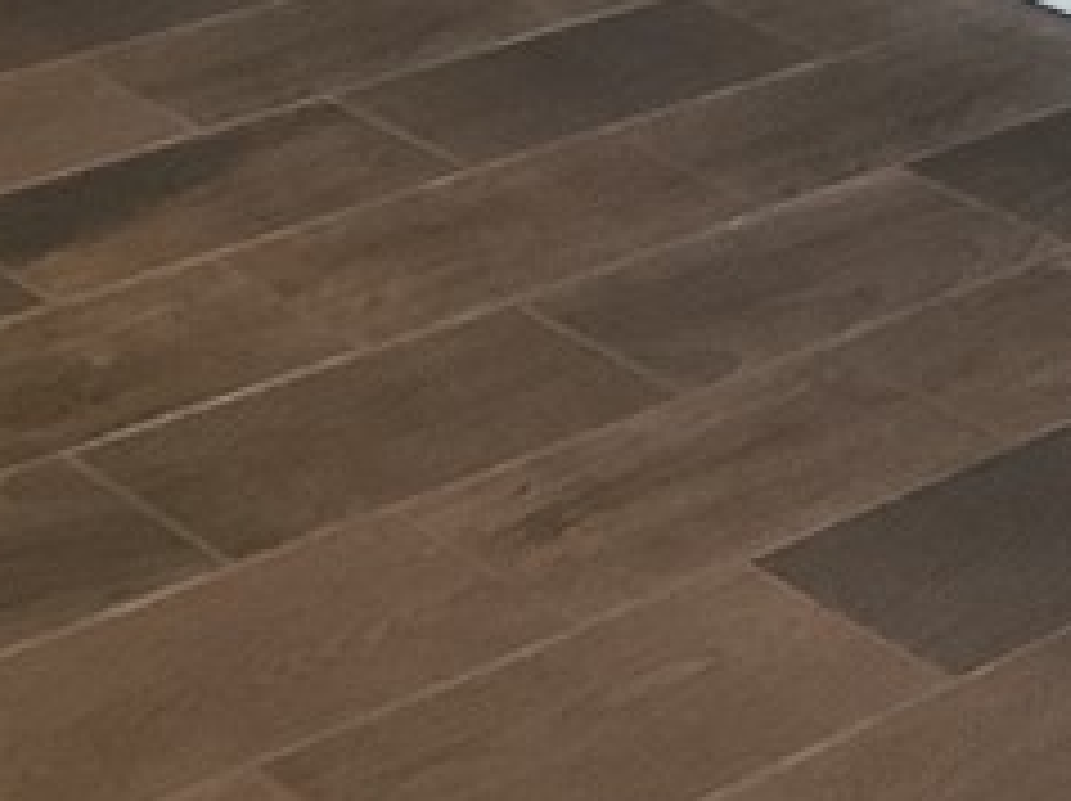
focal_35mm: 125
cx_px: -554
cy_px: -801
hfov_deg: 14.7
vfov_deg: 10.8
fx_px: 3864
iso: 160
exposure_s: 1/60
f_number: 1.8
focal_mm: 3
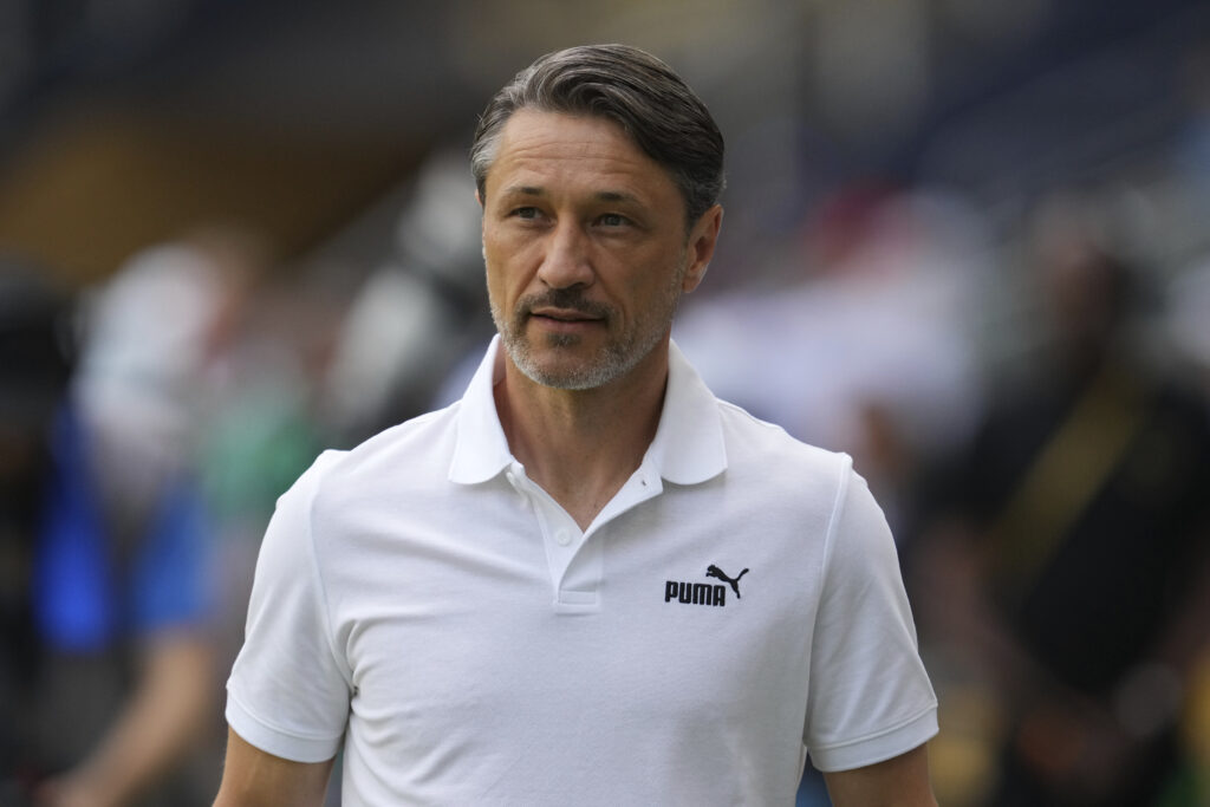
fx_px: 18824
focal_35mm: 560
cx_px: 605
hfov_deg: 3.7
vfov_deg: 2.5
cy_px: 404
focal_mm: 560
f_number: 5
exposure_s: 1/3200
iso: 2500
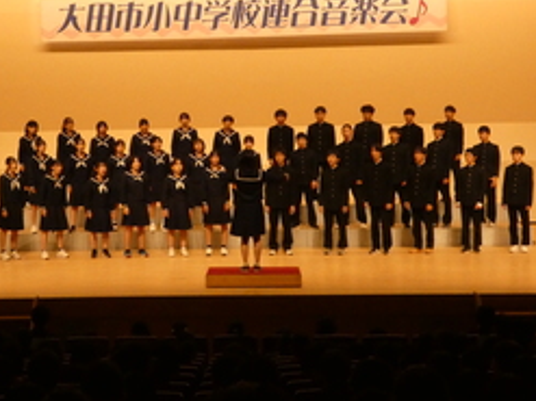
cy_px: 147
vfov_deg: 18.2
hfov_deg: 24.0
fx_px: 1254
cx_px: 158
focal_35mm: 81
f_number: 3.9
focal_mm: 9
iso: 1000
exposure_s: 1/250
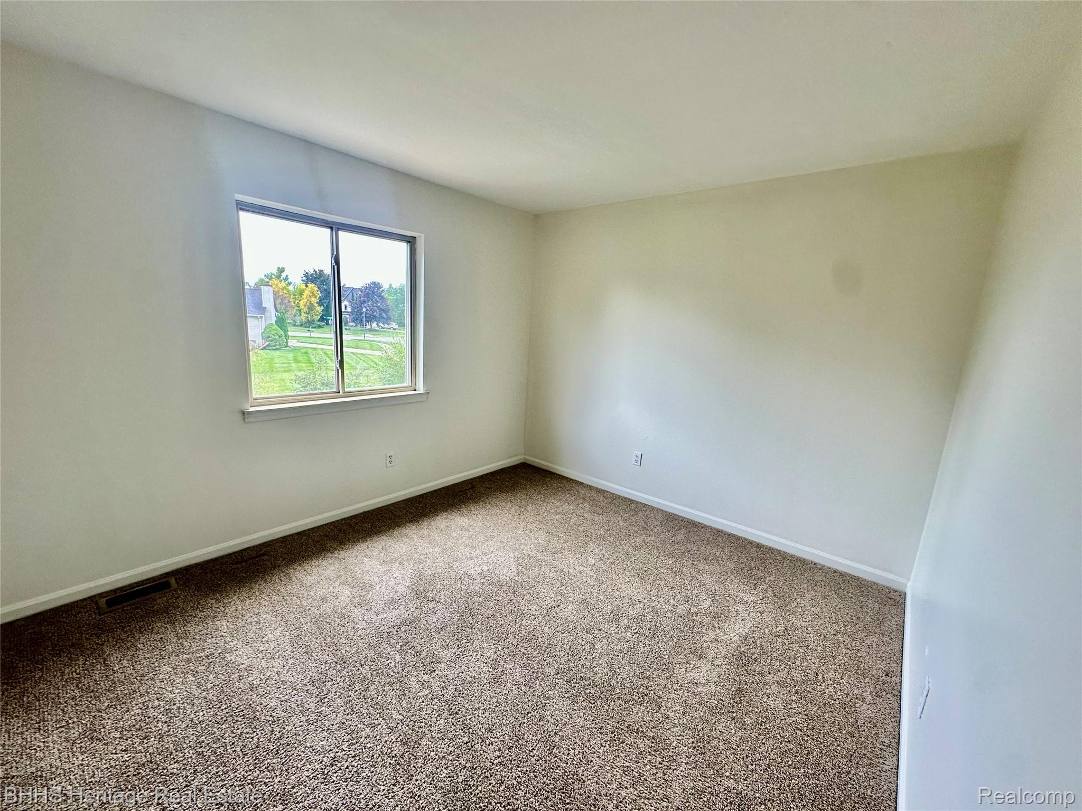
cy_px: 406
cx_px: 541
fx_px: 438
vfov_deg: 85.7
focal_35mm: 14
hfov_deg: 102.1
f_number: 2.2
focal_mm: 2.22
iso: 80
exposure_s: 1/99
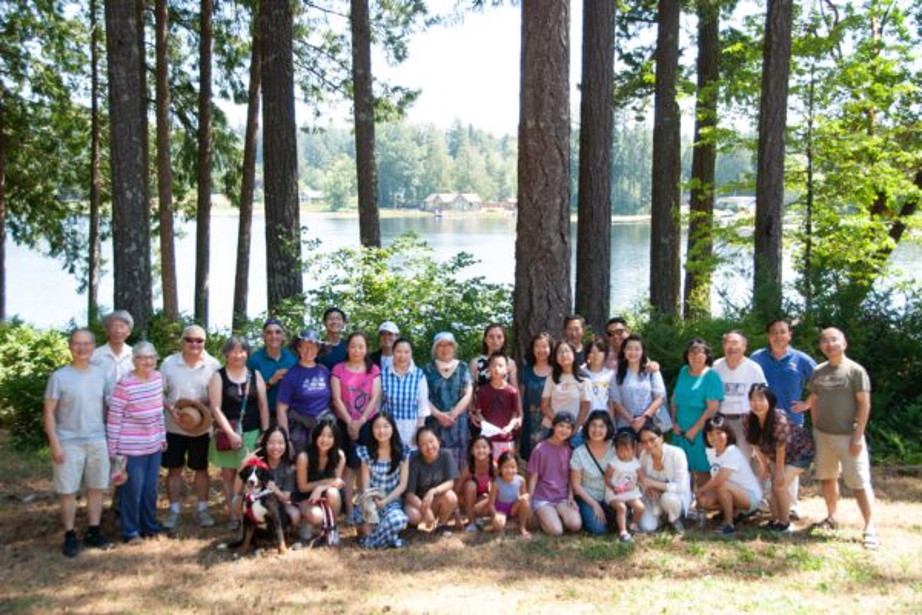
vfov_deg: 33.0
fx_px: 1037
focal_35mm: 40
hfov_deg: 47.9
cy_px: 308
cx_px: 461
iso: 200
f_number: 4
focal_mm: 27
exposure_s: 1/200
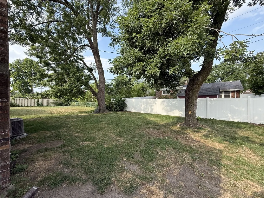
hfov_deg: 102.1
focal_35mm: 14
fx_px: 107
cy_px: 99
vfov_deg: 85.7
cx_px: 132
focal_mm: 2.22
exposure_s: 1/458
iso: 64
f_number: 2.2
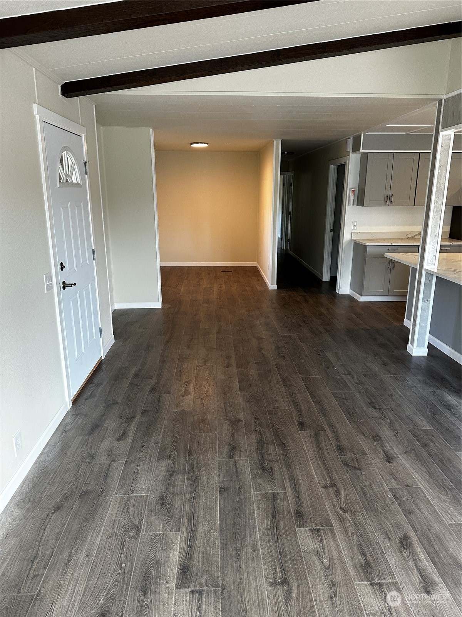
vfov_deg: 71.6
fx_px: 427
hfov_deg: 56.8
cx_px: 231
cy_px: 308
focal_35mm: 24
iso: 200
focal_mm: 6.86
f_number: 1.78
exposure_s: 1/120
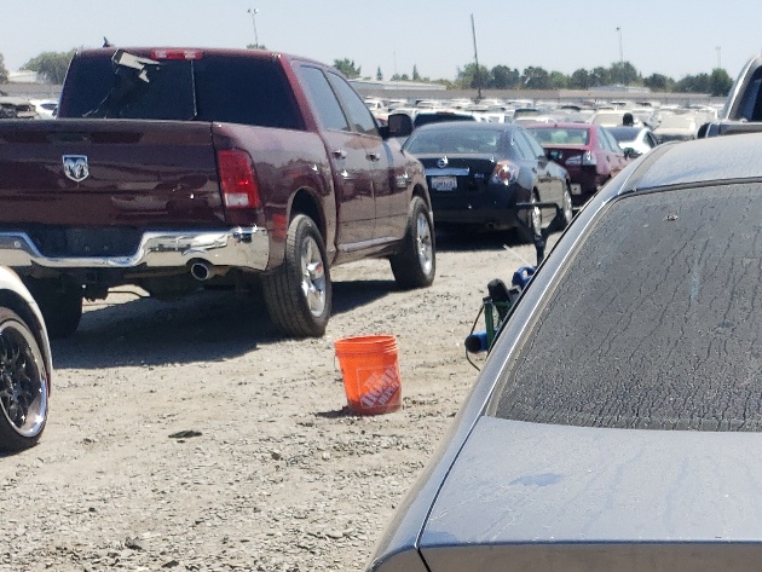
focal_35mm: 66
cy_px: 674
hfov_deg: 25.8
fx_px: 1453
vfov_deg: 20.9
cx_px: 947
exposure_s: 1/2500
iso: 50
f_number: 1.5
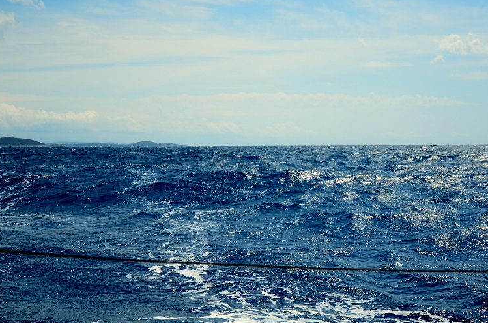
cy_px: 213
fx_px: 649
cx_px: 276
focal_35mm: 48
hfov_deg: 41.1
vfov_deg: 27.8
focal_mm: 24
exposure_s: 1/4000
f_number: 4
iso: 400
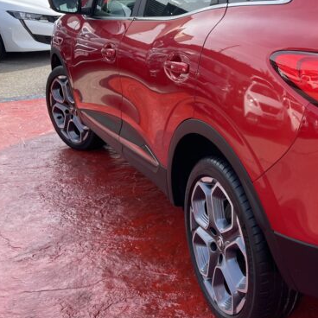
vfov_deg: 33.9
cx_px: 336
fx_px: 520
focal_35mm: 50
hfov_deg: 30.9
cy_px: 127
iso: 32
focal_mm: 4.2
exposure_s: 1/666
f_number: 1.6
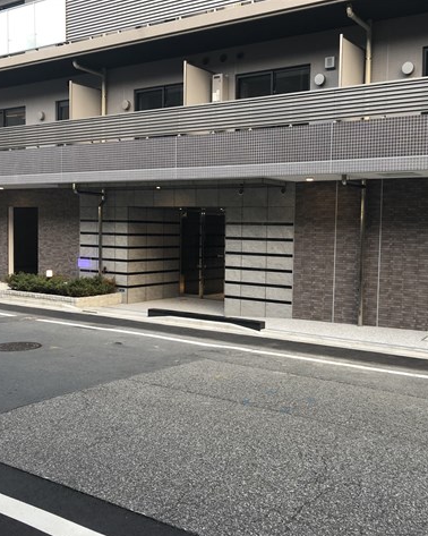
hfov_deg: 39.9
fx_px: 586
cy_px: 271
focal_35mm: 37
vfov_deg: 49.1
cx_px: 262
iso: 25
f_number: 1.8
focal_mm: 3.99
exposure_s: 1/33
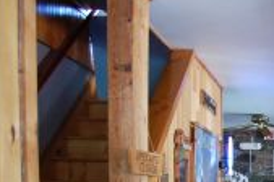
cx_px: 363
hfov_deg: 24.3
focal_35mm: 72
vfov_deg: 17.7
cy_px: 236
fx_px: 547
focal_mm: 18
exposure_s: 1/13
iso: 200
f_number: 3.5
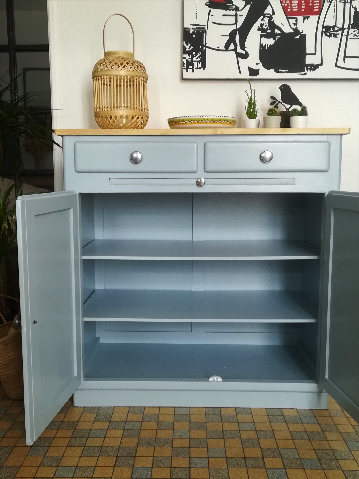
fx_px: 498
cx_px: 180
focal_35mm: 36
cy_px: 240
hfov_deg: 39.7
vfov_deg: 51.4
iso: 125
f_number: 2.2
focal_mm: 3.83
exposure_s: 1/33.3
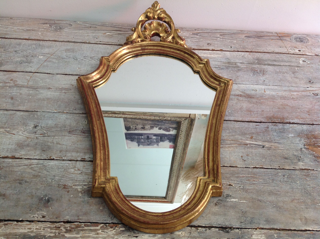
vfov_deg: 40.6
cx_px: 160
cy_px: 120
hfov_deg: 52.7
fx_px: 323
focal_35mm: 35
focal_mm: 4.28
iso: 50
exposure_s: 1/30
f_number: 2.4
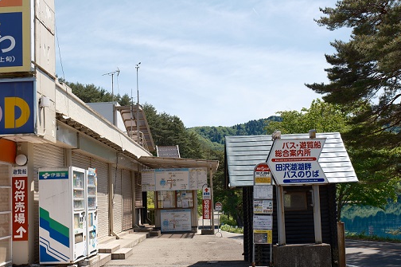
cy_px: 150
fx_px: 523
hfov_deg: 41.9
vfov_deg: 28.6
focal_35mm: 47
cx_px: 186
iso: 125
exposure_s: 1/500
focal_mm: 24.9
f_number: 4.5
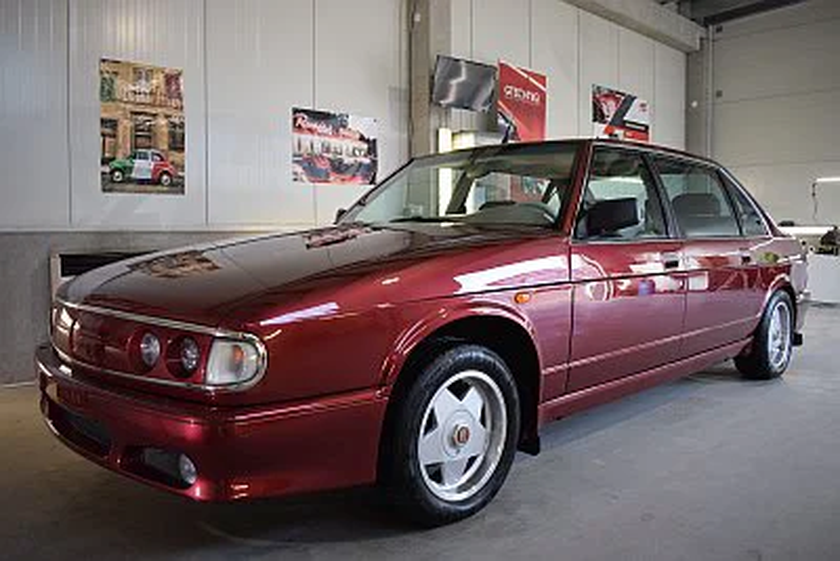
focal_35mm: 30
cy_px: 280
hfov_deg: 61.9
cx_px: 420
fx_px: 700
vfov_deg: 43.6
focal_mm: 20
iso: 400
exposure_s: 1/80
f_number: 4.5
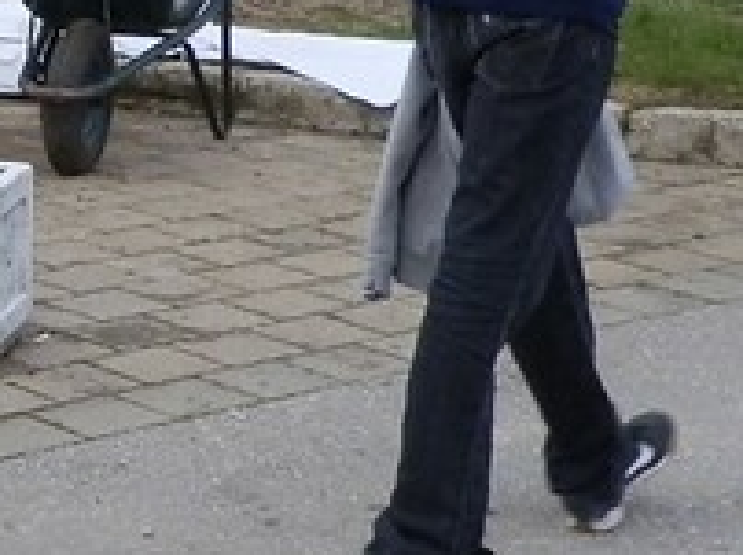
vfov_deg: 10.3
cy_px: -107
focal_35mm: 142
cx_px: -191
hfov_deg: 13.5
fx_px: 3044
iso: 80
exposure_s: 1/125
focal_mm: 5
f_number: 3.3
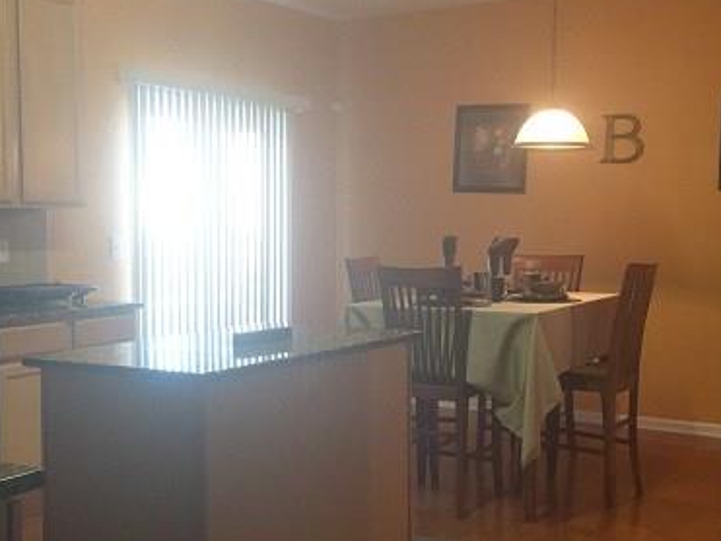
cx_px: 243
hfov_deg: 37.8
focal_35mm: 50
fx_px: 1041
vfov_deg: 29.1
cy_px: 288
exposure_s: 1/30
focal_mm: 4.15
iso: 160
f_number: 2.2
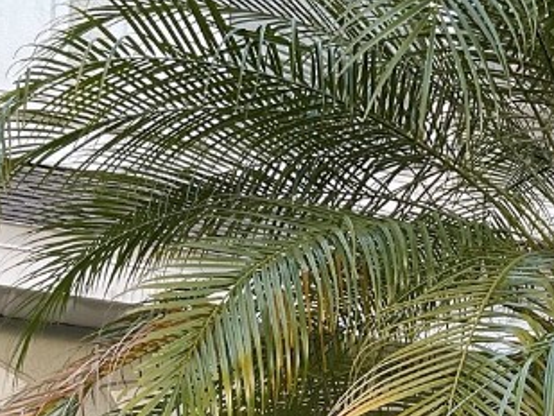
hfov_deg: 20.1
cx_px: 466
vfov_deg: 14.4
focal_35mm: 96
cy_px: 628
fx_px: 1537
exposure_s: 1/122
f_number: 1.8
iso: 64
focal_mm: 3
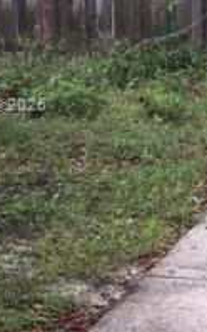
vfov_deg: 20.9
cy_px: 105
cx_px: 352
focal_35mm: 99
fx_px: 896
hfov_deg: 12.3
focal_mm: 4.15
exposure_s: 1/40
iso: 32
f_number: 2.2
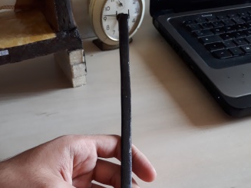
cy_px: 168
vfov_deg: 36.3
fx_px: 268
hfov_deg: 50.2
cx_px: 126
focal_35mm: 37
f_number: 1.9
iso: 125
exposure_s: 1/33
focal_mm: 3.6
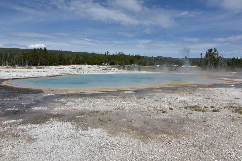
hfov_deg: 65.5
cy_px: 80
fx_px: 188
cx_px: 121
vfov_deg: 46.4
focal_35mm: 28
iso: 100
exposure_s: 1/400
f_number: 10
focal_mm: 28
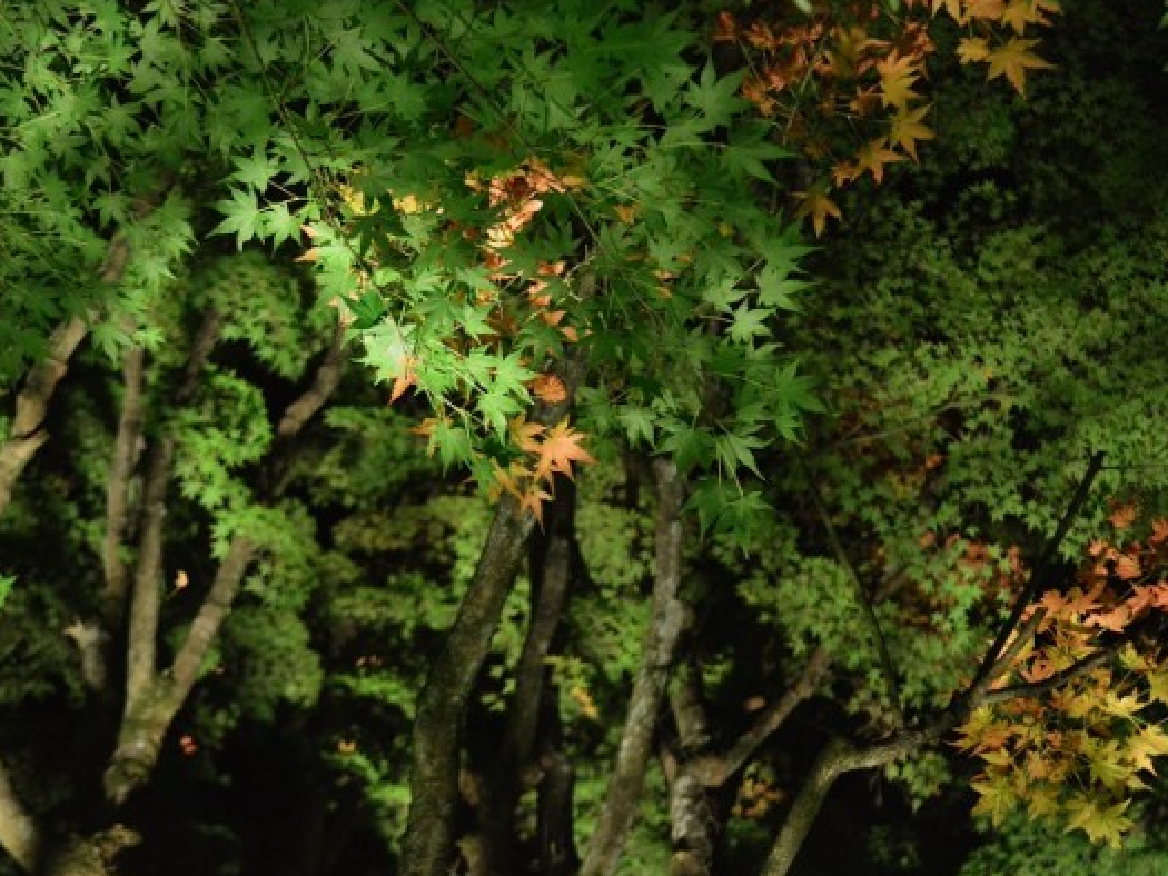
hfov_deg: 33.5
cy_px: 438
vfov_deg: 25.4
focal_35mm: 58
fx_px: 1942
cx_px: 627
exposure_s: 1/13
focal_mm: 35
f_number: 5
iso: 3200
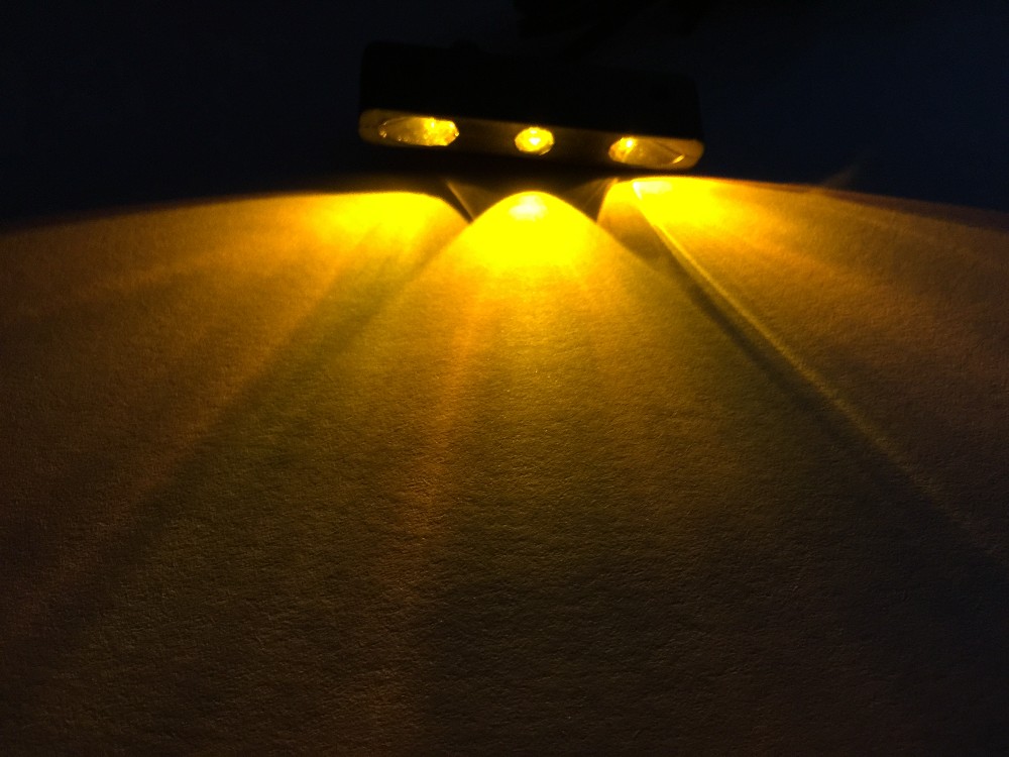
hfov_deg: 61.7
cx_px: 504
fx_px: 845
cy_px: 378
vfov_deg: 48.2
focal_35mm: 29
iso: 125
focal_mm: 4.15
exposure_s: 1/15
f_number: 2.2
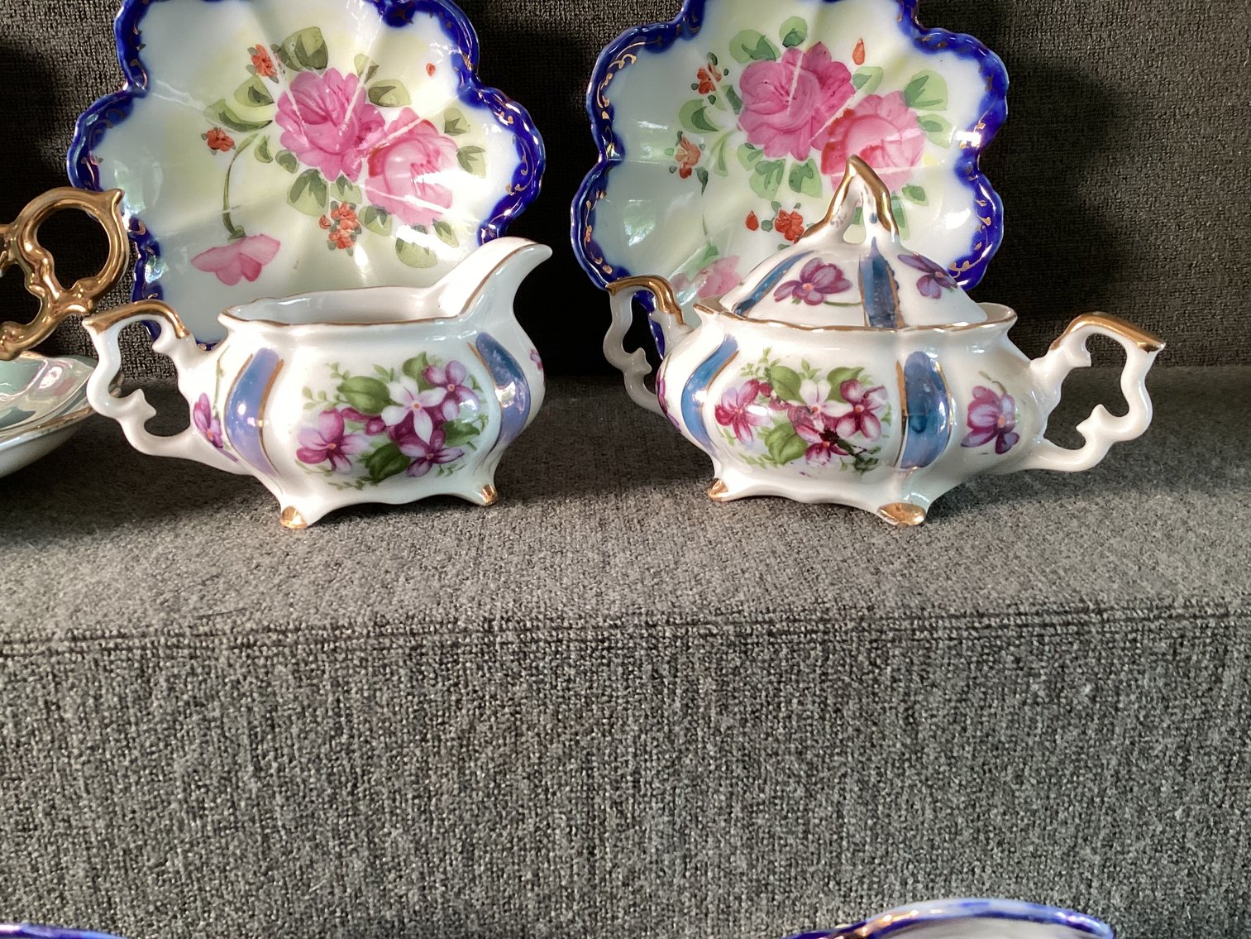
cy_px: 470
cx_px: 626
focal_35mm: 31
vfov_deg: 45.4
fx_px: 1120
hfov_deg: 58.3
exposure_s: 1/50
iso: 80
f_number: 2.4
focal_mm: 3.3
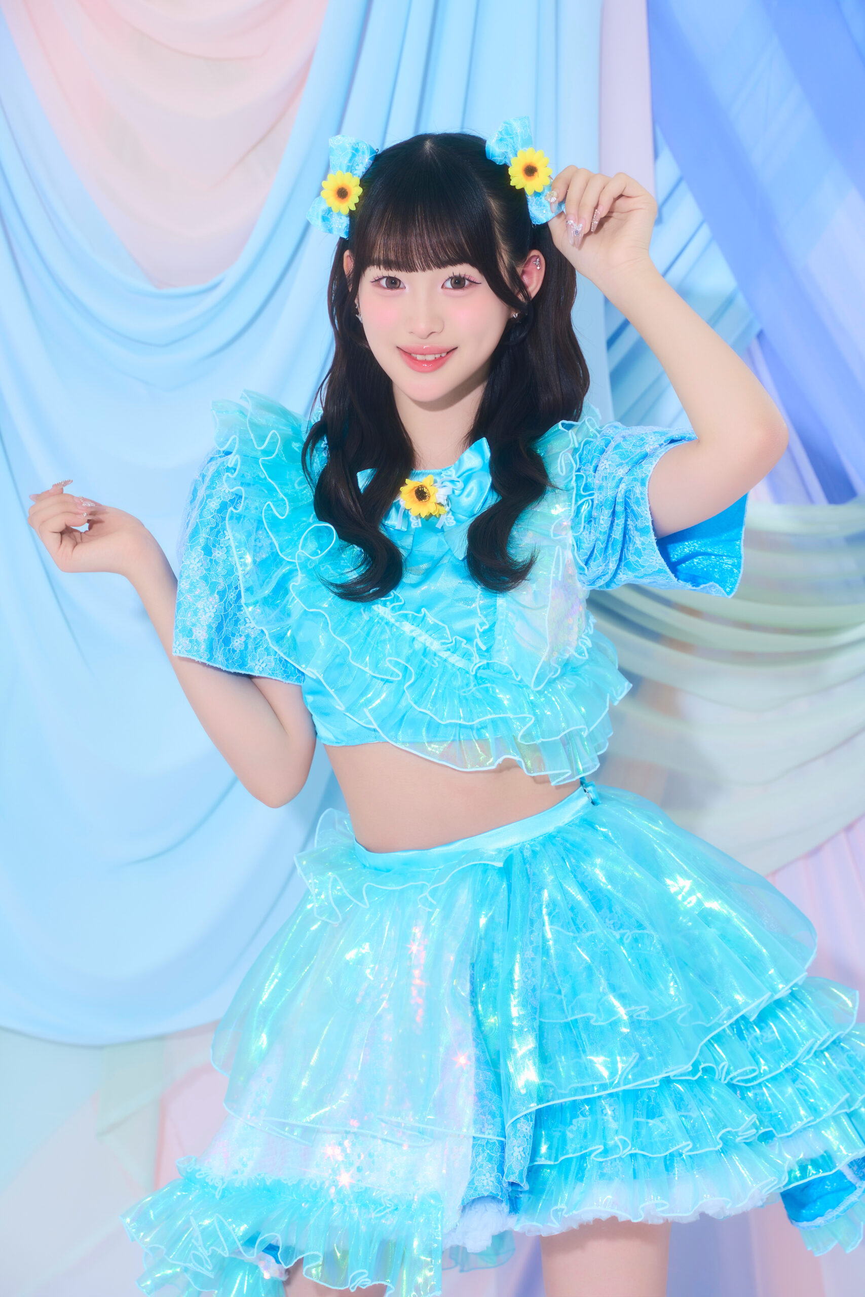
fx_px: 3315
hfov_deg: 14.9
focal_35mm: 92
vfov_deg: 22.1
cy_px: 648
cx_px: 432
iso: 200
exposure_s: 1/125
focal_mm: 92
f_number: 5.6
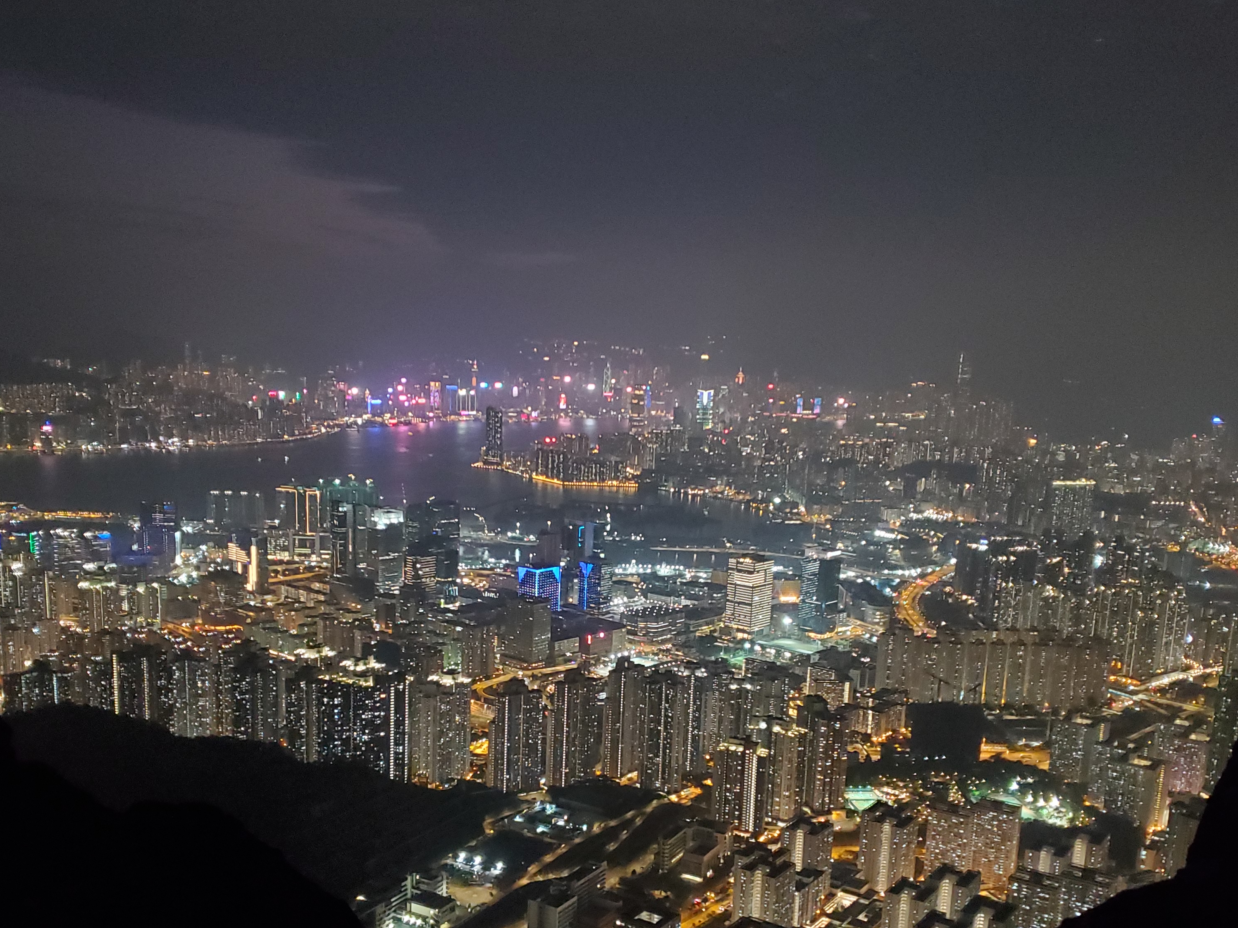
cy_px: 590
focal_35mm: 35
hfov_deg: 52.6
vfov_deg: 40.4
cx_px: 590
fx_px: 1252
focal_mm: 4.3
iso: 640
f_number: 1.5
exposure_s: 1/14
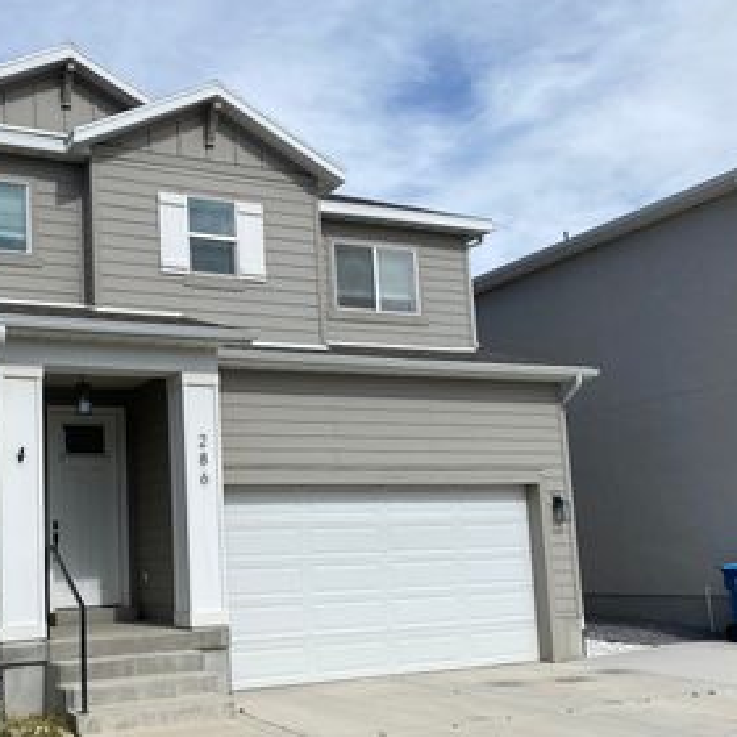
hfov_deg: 40.0
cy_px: 430
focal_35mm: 41
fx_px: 988
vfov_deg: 40.8
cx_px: 203
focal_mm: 4.25
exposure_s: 1/4274
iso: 32
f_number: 1.8
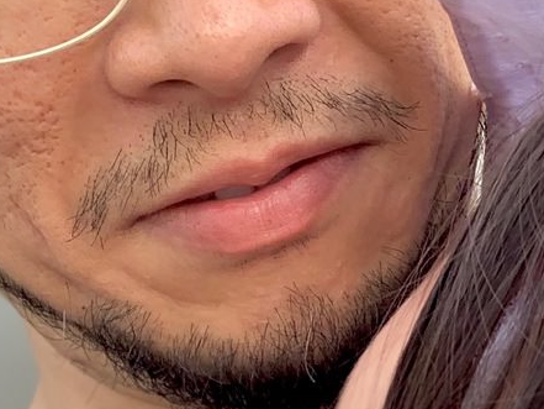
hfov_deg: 16.6
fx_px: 1823
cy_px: 329
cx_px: 537
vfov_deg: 12.7
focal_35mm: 116
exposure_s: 1/130
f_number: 2.2
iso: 16
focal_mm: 2.87
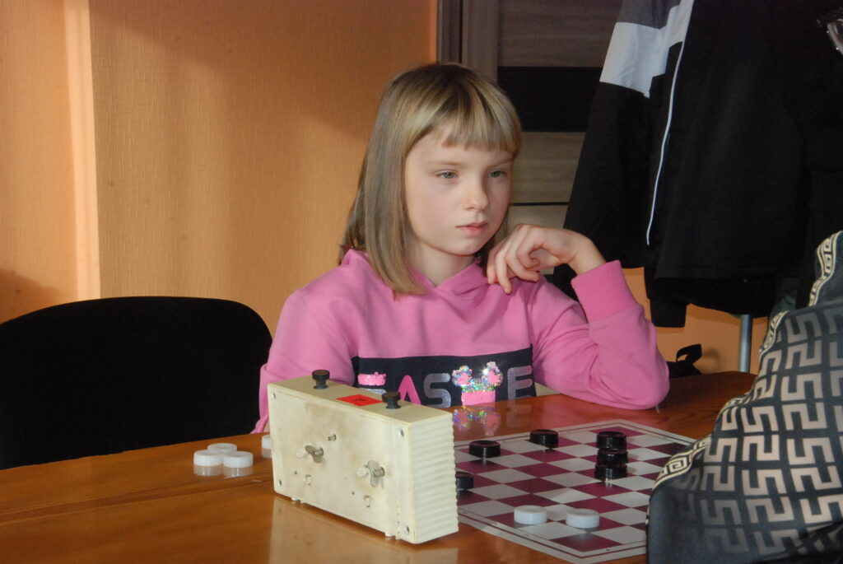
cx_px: 422
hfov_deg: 26.0
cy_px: 282
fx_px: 1828
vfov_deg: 17.5
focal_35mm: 78
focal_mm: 52
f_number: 22
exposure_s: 1/200
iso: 1600
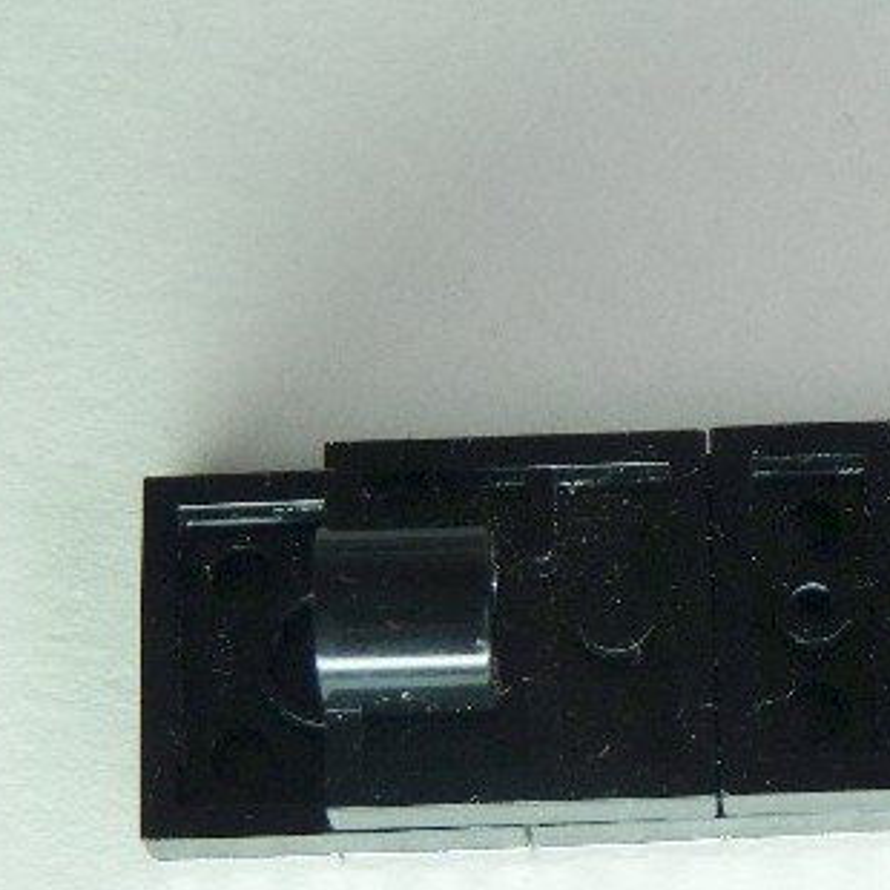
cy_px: 537
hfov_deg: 12.4
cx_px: 833
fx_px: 4043
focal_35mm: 139
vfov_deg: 12.6
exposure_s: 1/40
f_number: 3.2
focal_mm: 10.8
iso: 100
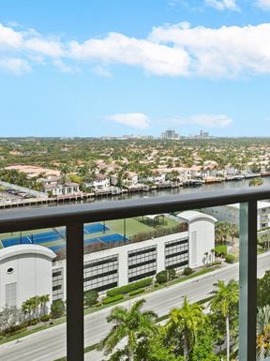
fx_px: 292
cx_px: 302
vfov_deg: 63.4
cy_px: 167
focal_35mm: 28
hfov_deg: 39.7
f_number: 8
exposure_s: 1/800
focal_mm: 14
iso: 200
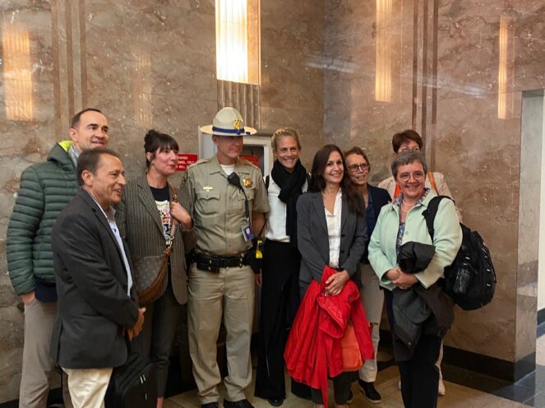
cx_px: 272
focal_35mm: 26
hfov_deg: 67.4
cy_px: 204
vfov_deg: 53.0
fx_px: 409
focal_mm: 4.25
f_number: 1.8
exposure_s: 1/30
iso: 500
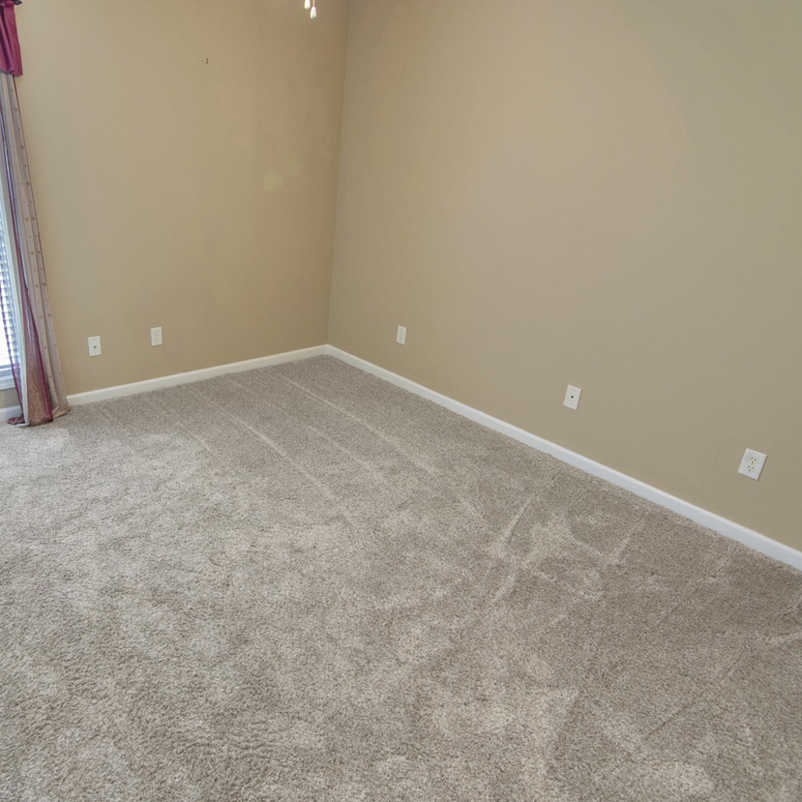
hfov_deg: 68.4
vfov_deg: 70.5
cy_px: 395
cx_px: 263
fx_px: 568
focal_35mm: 22
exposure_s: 1/4
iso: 100
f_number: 5.6
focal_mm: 11
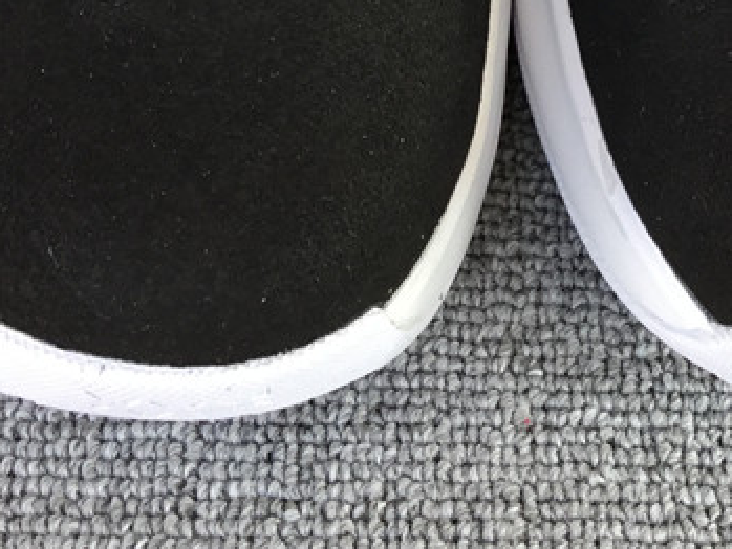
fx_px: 1692
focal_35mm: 80
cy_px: -150
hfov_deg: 24.3
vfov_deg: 17.4
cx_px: 485
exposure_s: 1/100
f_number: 2.4
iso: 32
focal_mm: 3.3
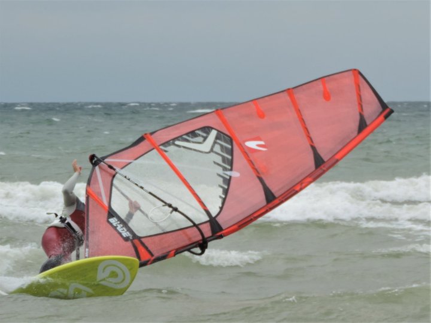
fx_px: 2490
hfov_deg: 9.9
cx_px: 216
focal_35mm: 200
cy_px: 162
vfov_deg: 7.4
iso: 80
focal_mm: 35.6
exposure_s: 1/320
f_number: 4.6
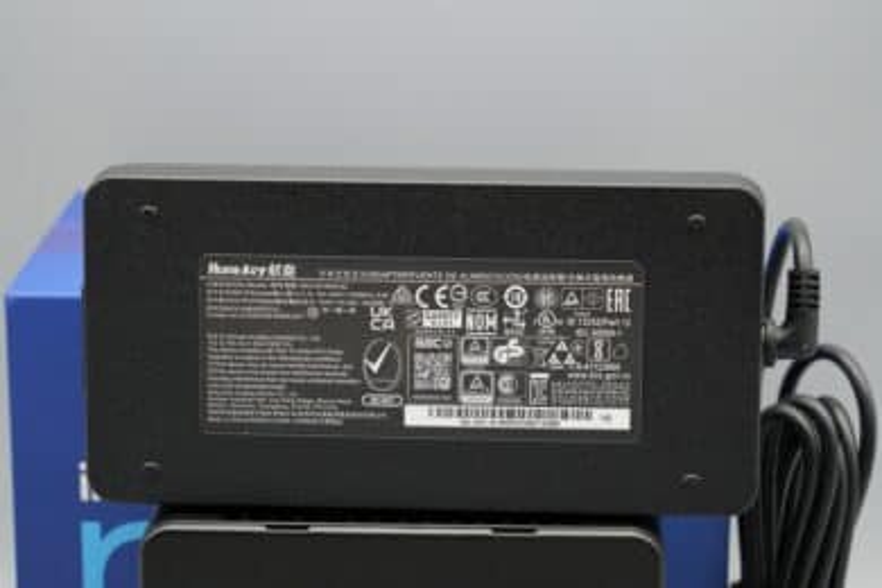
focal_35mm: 105
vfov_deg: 13.0
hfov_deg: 19.5
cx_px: 441
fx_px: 2572
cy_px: 294
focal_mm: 105
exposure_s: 1/125
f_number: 10
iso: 2500
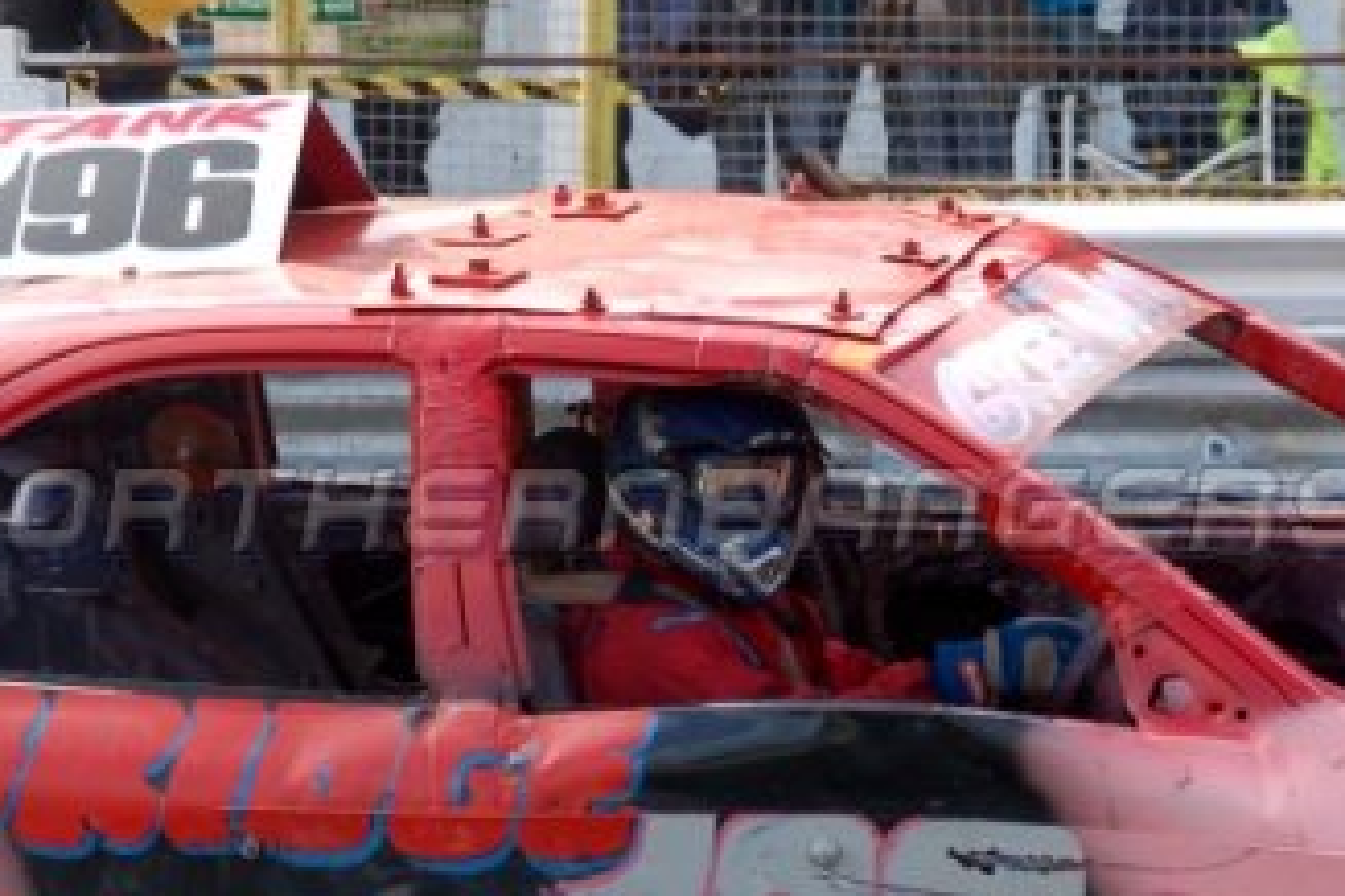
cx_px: 724
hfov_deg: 9.0
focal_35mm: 229
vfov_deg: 6.0
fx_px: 8555
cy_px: 522
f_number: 5.6
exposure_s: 1/500
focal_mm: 78
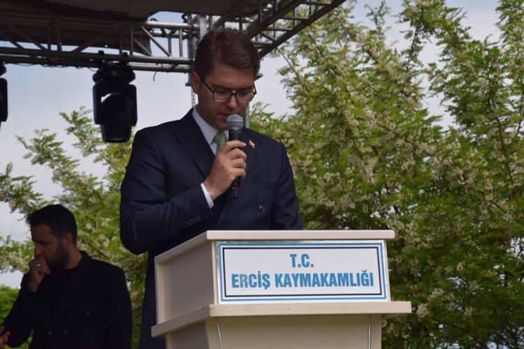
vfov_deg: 11.7
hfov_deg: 17.5
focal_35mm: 117
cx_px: 262
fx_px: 1703
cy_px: 174
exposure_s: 1/200
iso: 100
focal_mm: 78
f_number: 10
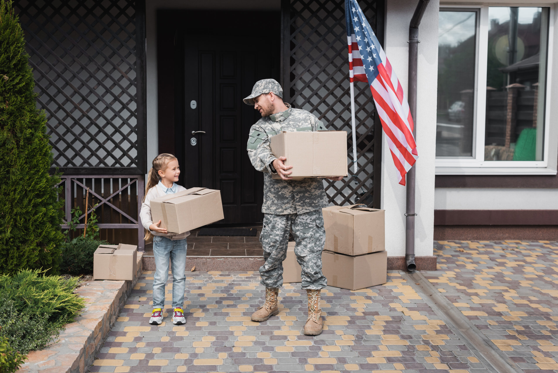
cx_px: 279
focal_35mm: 50
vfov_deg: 27.0
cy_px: 186
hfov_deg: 39.6
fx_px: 775
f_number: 4.5
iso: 160
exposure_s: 1/640
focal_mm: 50
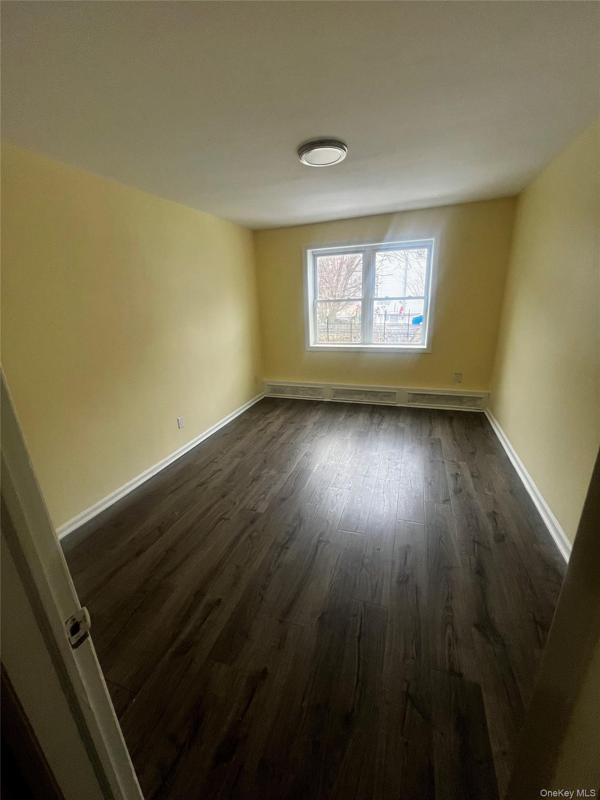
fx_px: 300
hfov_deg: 89.9
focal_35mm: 13
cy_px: 400
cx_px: 300
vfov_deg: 106.2
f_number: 1.8
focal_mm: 1.57
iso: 160
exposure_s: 1/120
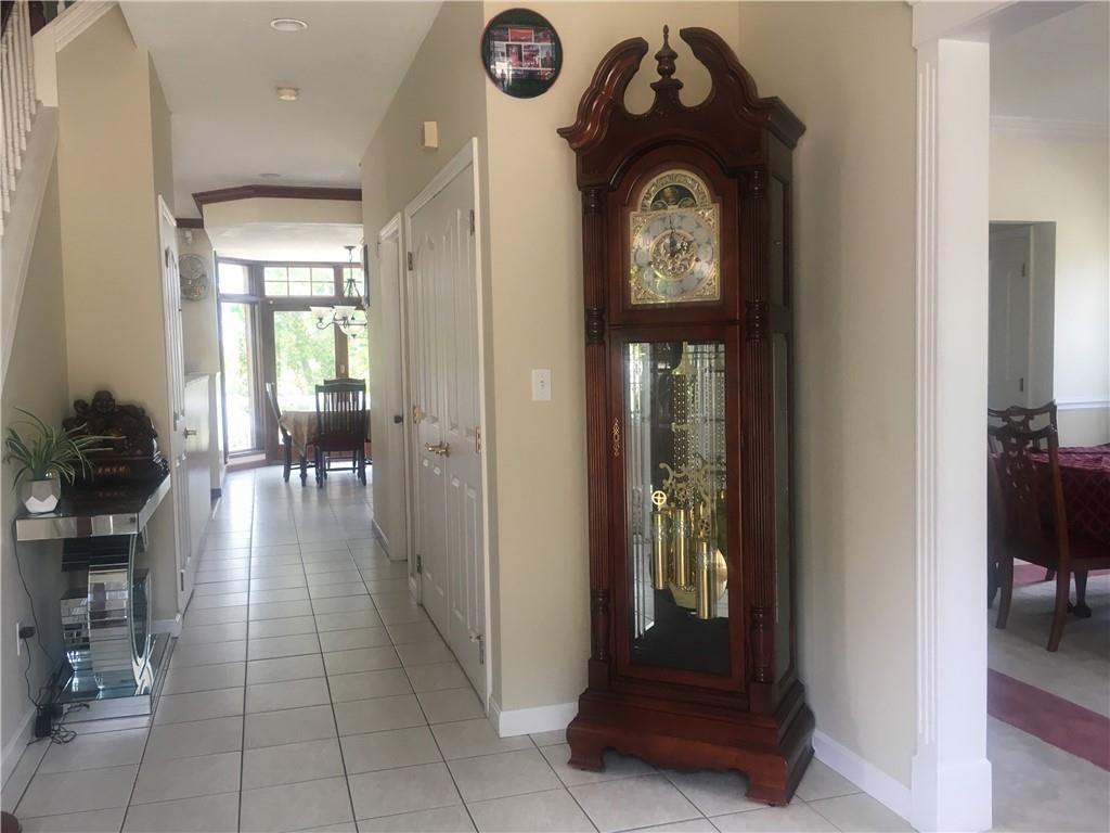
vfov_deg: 48.2
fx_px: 930
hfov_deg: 61.7
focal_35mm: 29
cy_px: 416
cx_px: 555
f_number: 2.2
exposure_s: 1/30
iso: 25
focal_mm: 4.15
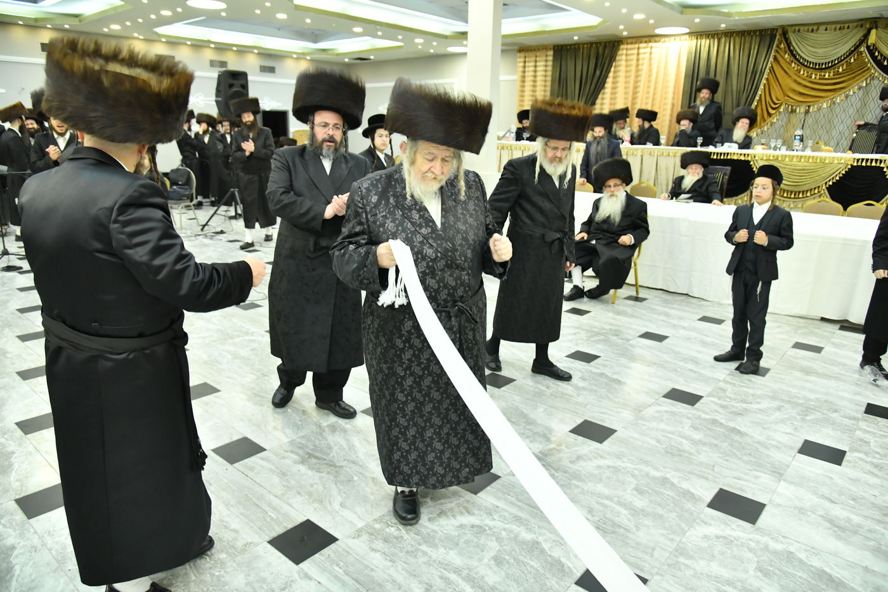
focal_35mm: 24
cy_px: 296
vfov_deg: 53.1
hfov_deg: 73.8
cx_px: 444
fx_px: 592
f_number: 4.5
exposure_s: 1/250
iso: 4000
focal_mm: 24
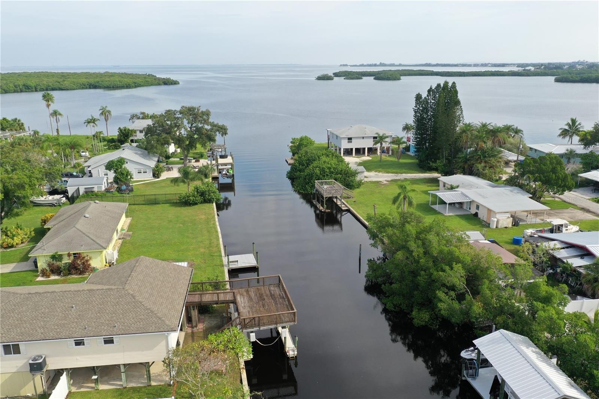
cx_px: 300
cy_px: 200
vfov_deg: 46.4
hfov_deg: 65.5
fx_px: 466
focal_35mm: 28
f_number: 4.5
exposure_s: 1/120
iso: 100
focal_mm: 10.26
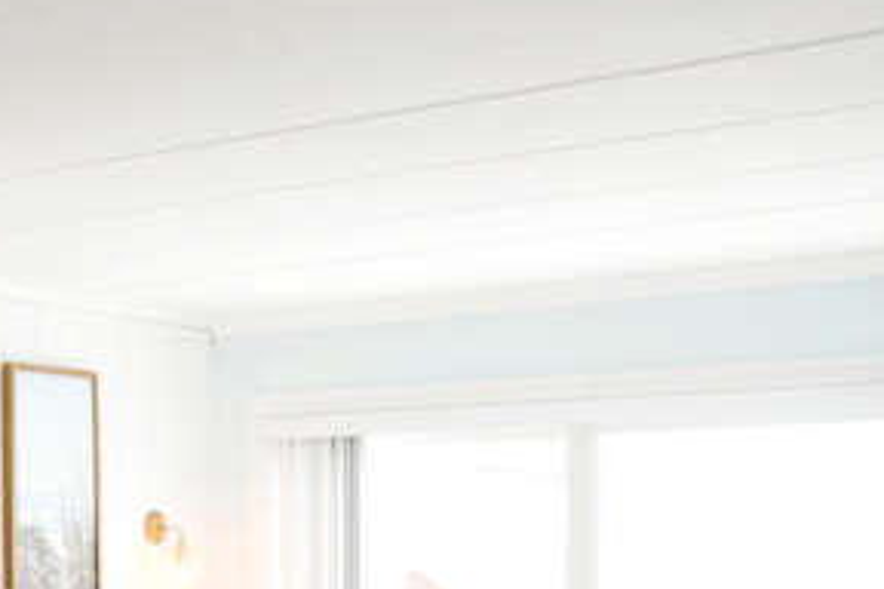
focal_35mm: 80
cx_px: -163
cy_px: 693
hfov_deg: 23.3
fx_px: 1964
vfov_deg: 16.4
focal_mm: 20
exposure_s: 1/25
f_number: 4
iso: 100
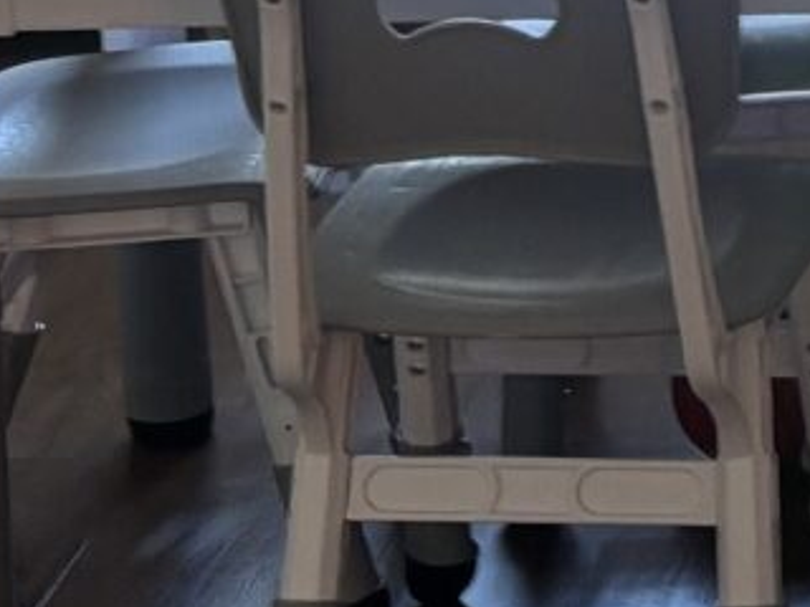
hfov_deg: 9.0
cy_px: -675
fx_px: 4867
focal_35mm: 208
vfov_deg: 6.9
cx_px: 1552
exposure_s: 1/60
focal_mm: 5.96
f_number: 1.6
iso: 160
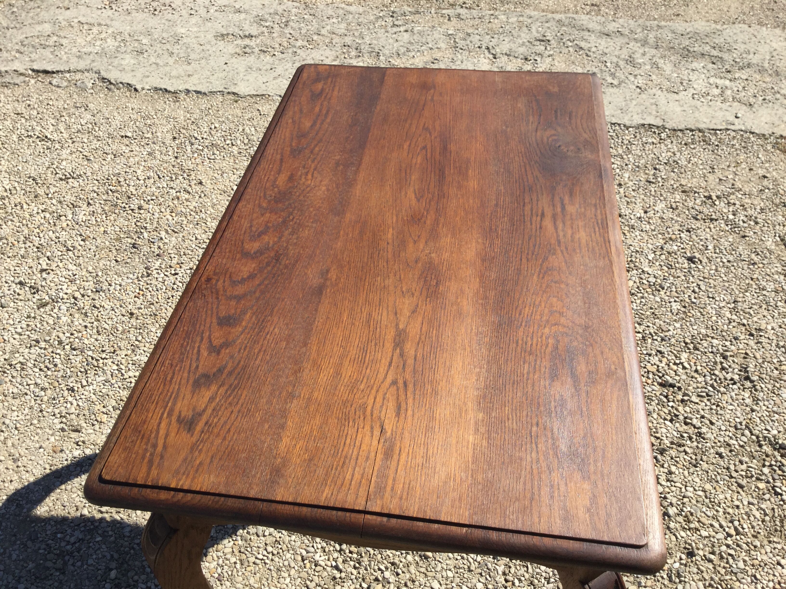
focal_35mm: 31
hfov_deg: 58.4
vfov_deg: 45.4
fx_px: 704
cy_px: 294
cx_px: 393
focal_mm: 3.3
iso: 25
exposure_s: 1/1116
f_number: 2.4
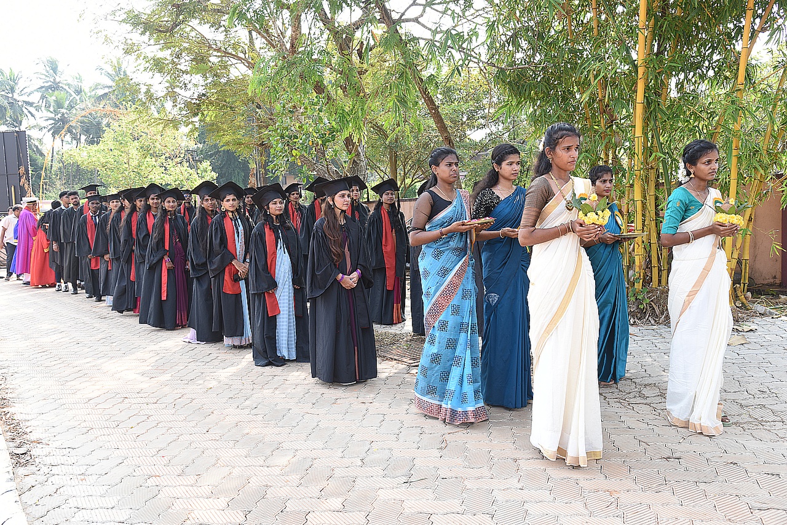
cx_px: 394
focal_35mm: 32
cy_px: 262
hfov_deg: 58.7
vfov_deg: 41.1
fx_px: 700
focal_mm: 32
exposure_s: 1/125
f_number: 7.1
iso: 400
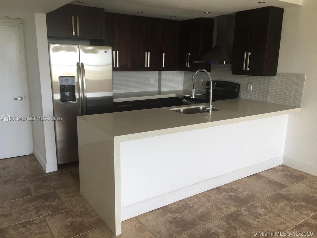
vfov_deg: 48.2
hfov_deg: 61.7
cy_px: 119
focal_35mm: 29
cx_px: 158
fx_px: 266
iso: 25
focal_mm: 4.15
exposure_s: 1/60
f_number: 2.2
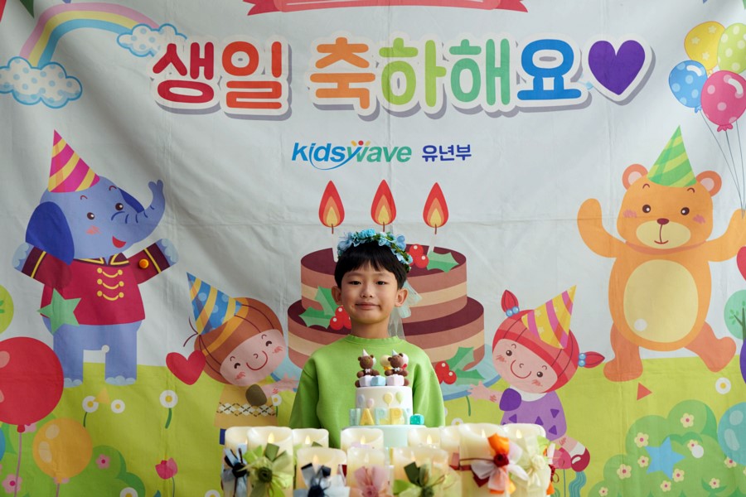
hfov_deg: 28.8
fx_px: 1450
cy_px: 248
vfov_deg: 19.5
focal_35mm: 70
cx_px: 373
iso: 200
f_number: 4
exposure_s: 1/160
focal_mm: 70
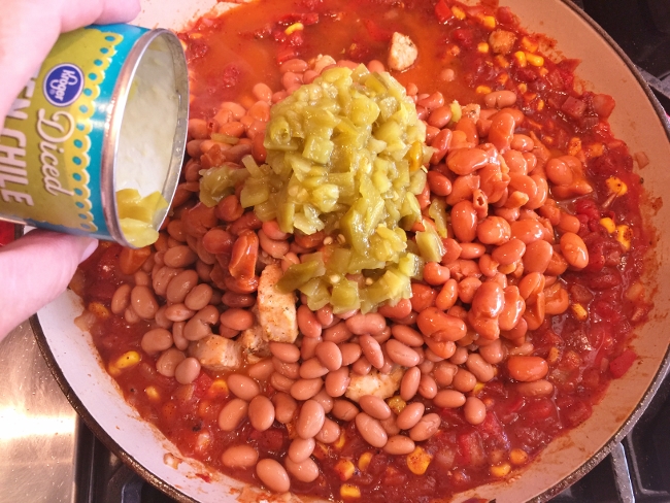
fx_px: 562
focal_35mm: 29
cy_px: 252
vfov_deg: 48.3
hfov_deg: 61.6
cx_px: 335
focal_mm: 4.15
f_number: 2.2
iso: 50
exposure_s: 1/30
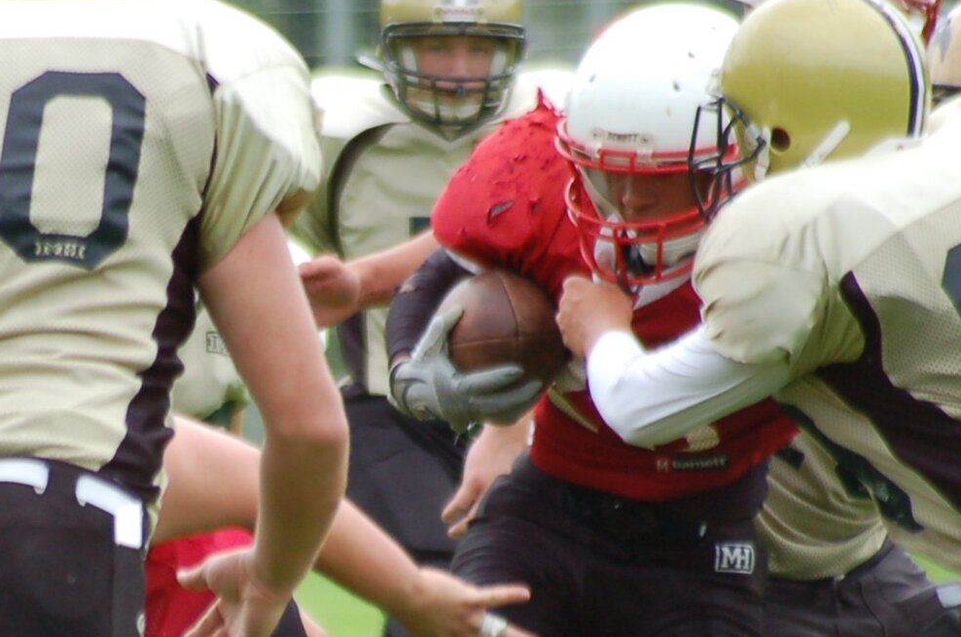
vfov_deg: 1.4
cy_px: 582
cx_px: 153
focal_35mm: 1002
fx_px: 26700
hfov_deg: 2.1
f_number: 5.6
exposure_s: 1/500
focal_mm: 300
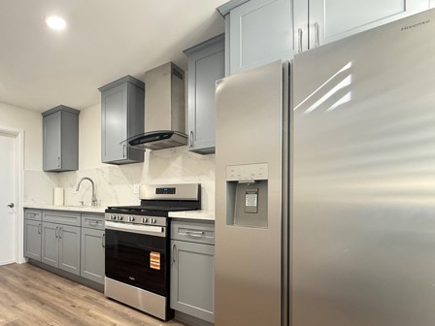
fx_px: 251
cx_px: 132
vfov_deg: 65.3
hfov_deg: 78.0
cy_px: 197
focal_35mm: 20
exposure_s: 1/60
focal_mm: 2.22
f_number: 2.2
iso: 250
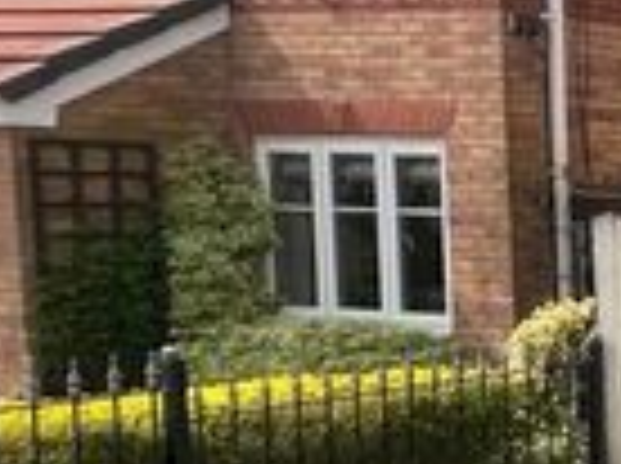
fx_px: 1182
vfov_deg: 22.1
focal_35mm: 66
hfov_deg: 14.6
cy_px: 286
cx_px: 1539
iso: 32
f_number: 1.8
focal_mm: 1.6
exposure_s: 1/815
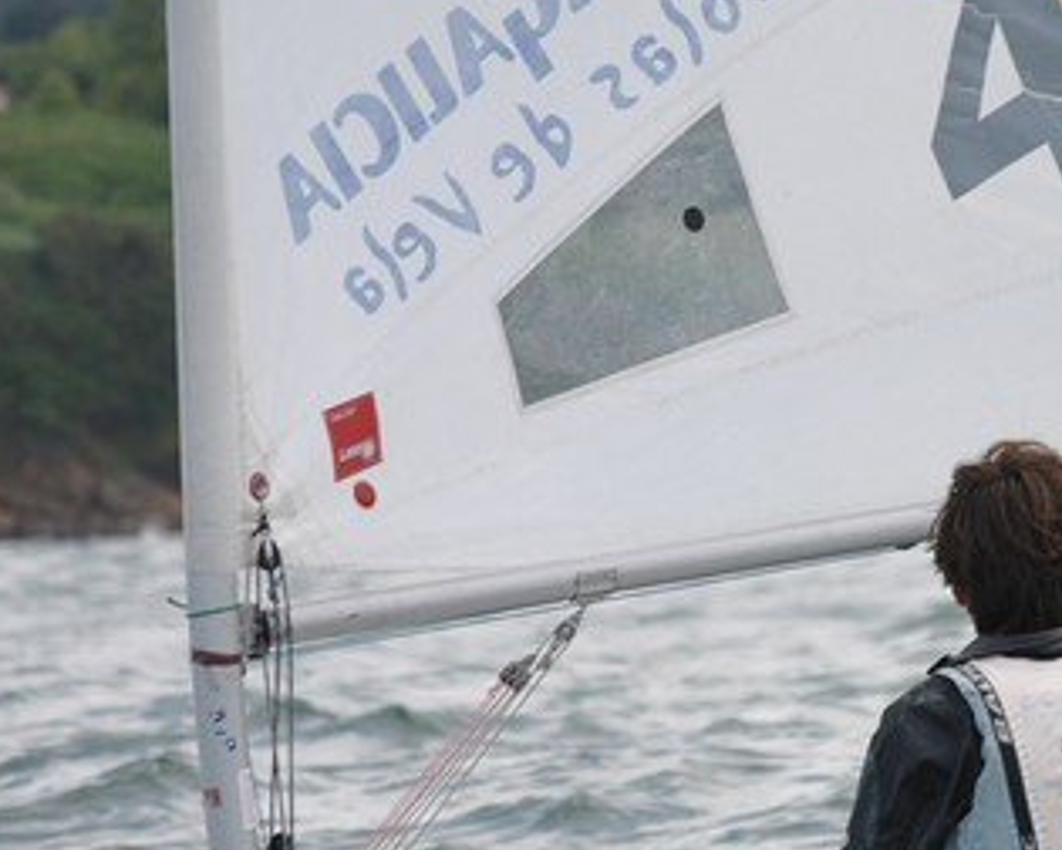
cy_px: 432
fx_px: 13044
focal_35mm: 415
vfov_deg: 3.7
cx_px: 981
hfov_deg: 4.7
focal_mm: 116
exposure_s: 1/500
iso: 100
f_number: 5.6
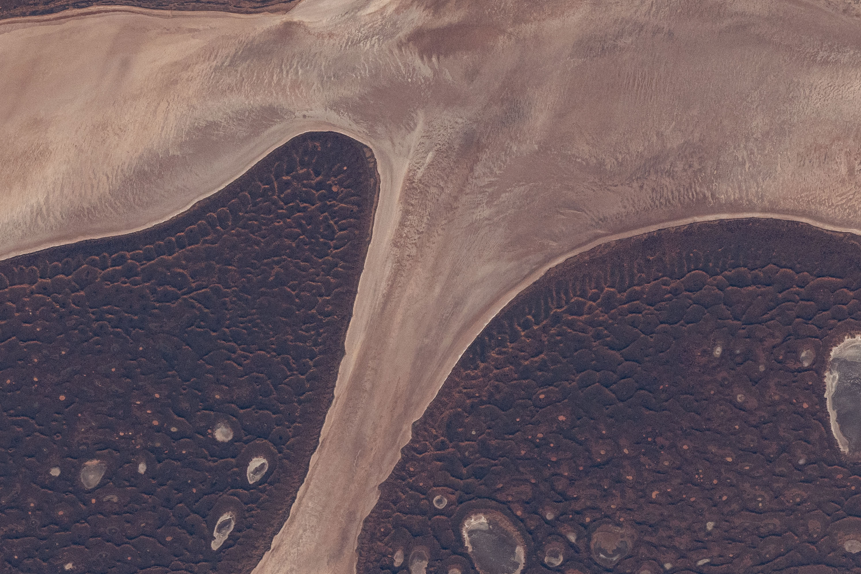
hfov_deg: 1.9
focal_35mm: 1102
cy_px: -23
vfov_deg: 1.2
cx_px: 690
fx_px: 26354
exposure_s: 1/2500
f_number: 7.1
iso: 640
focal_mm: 400
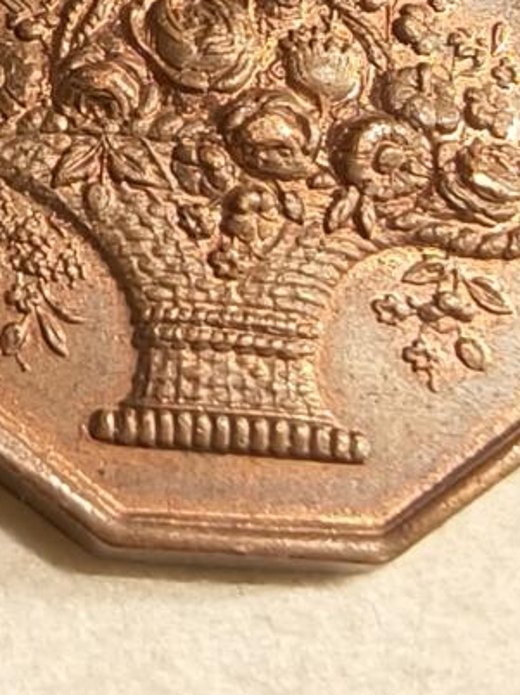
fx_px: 2065
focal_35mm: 103
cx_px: 214
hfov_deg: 14.3
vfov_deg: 19.1
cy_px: 396
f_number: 2
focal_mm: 2.32
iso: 160
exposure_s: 1/92.6
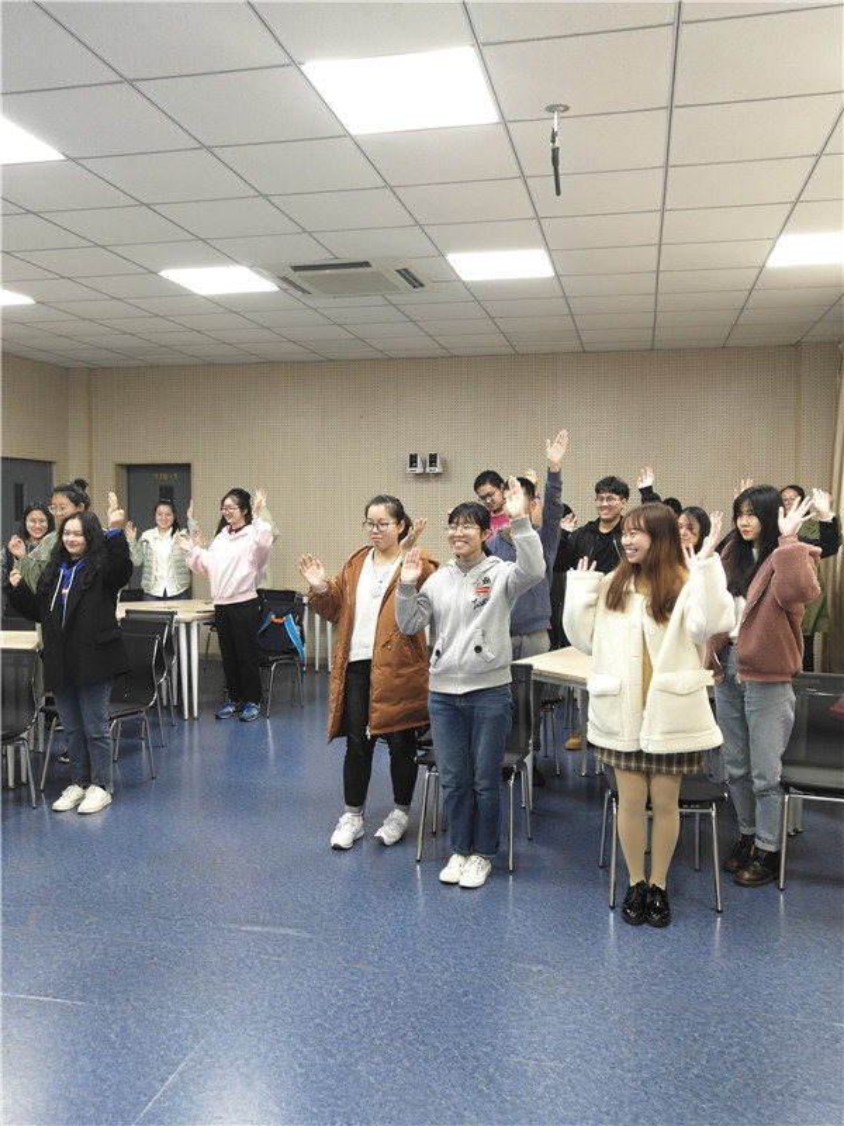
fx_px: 1073
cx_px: 422
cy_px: 563
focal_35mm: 33
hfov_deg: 42.9
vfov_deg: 55.4
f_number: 1.8
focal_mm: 3.95
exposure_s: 1/50
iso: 252
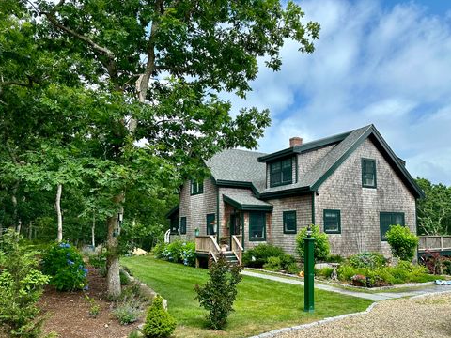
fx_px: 326
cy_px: 175
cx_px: 224
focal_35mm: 25
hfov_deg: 69.4
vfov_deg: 54.9
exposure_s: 1/3717
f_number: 1.78
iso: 80
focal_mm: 6.86
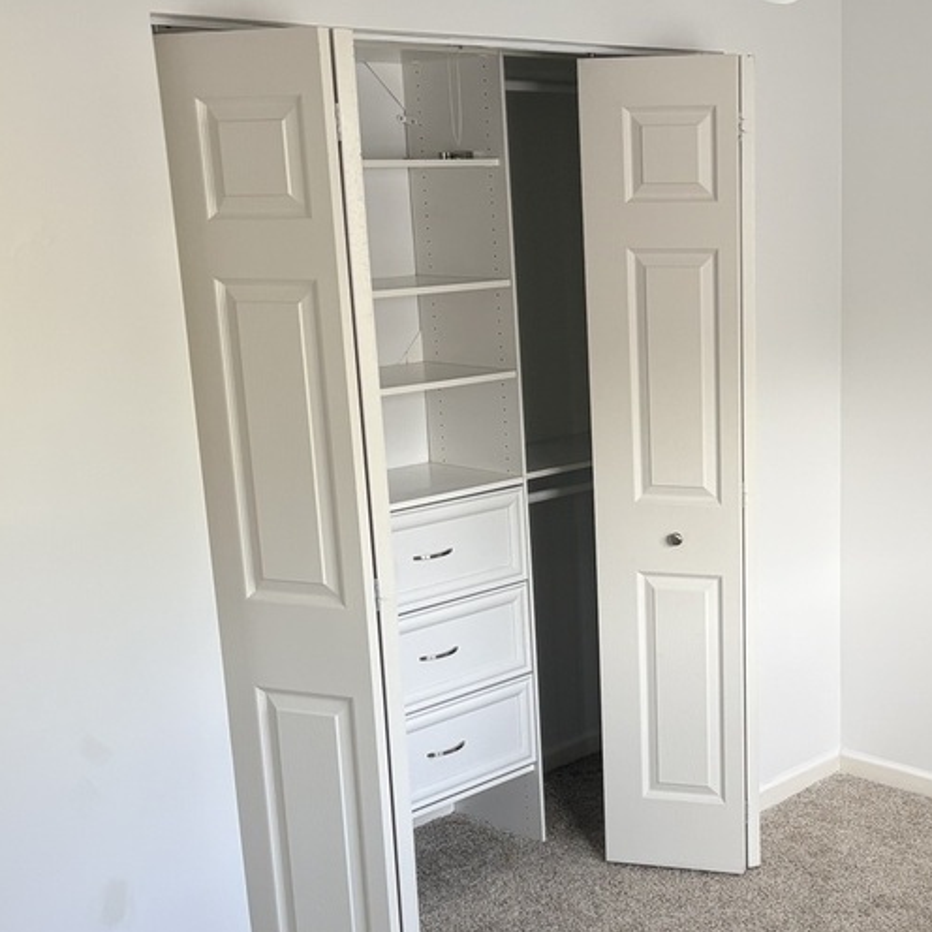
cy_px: 577
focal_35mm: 50
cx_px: 727
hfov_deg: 33.2
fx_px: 1523
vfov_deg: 33.9
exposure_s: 1/89
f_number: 1.6
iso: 125
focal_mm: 5.96
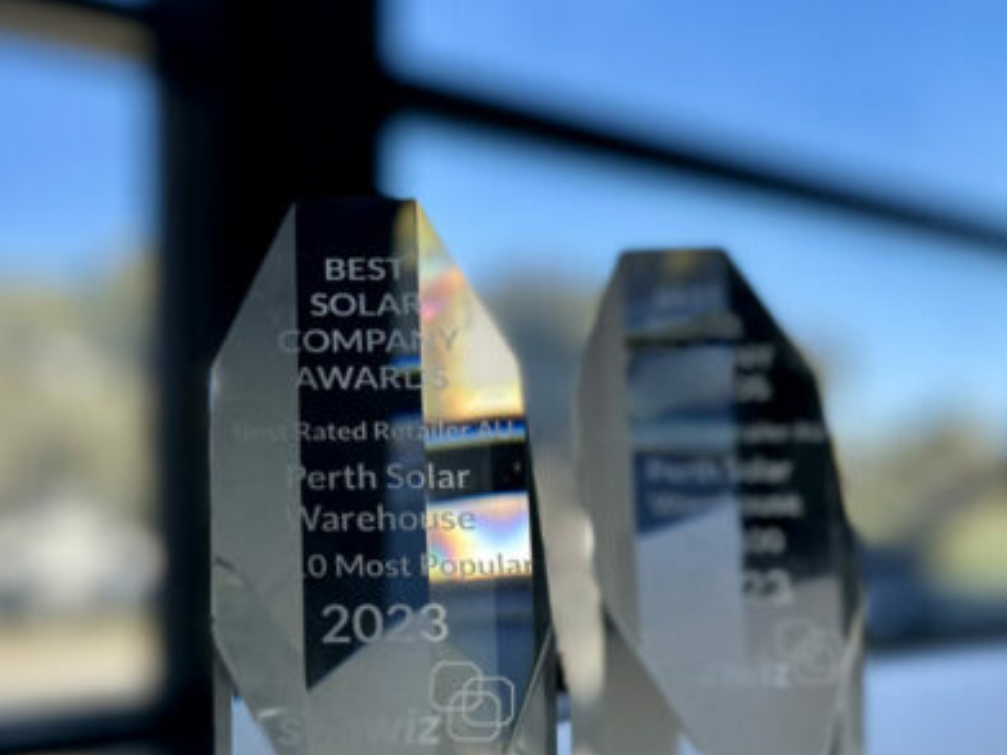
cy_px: 511
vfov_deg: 30.6
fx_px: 1367
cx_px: 285
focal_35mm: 47
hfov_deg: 39.6
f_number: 1.78
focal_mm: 6.86
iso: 80
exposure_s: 1/879
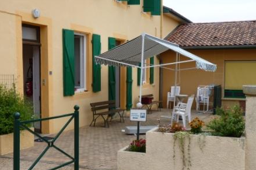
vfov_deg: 26.4
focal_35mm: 51
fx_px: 362
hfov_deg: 38.9
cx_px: 130
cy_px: 95
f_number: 5
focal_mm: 8.5
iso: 80
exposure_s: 1/250
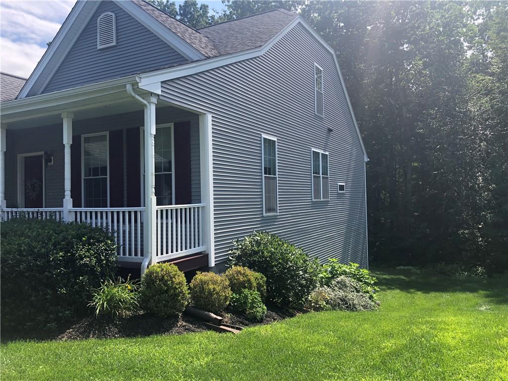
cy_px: 190
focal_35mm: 28
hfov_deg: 63.4
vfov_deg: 49.7
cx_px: 254
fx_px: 411
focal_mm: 3.99
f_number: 1.8
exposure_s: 1/813
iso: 20
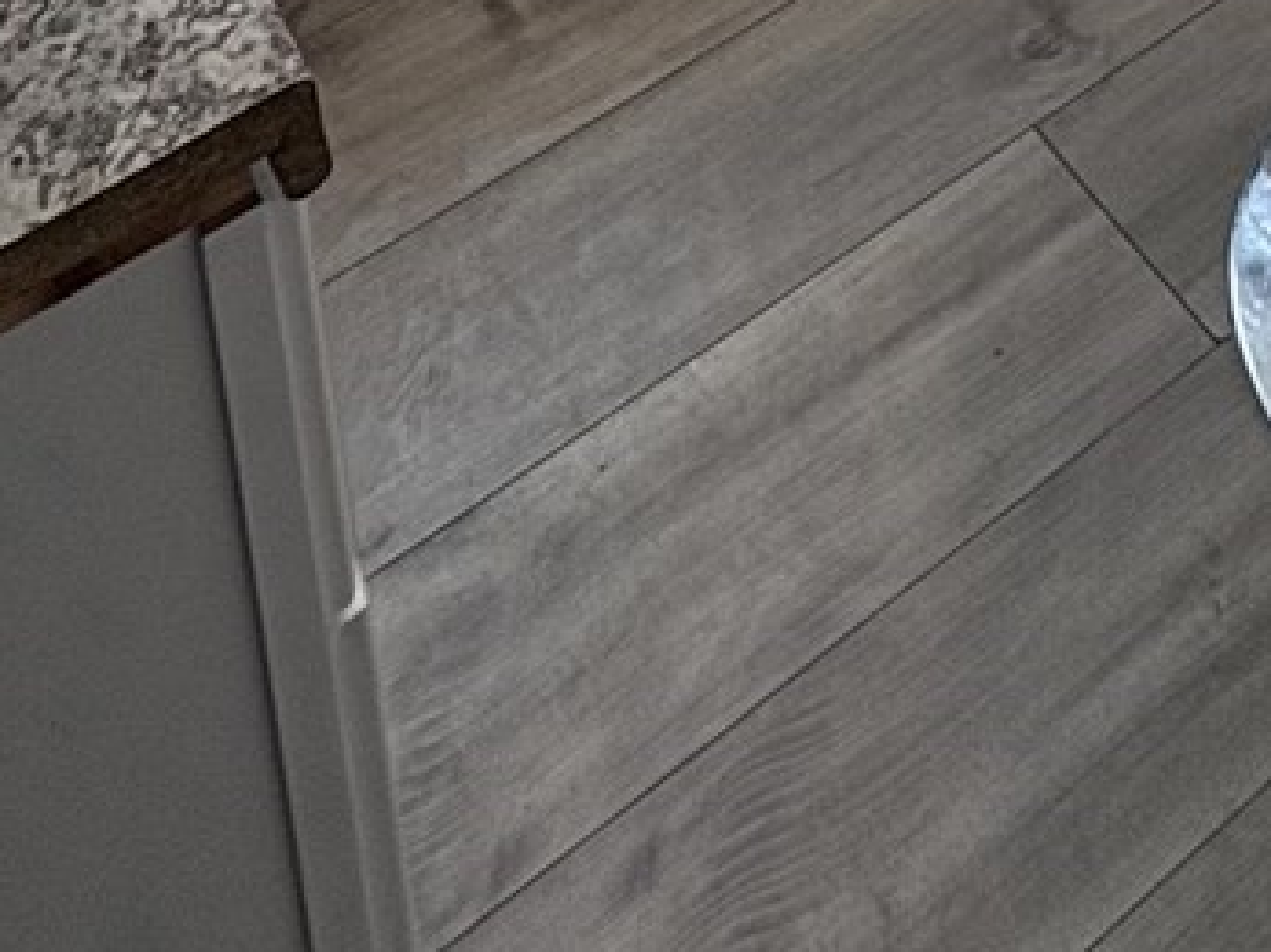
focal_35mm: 62
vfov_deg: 14.2
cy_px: -1417
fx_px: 2276
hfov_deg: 31.2
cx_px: 692
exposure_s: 1/127
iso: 100
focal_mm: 2.22
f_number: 2.2
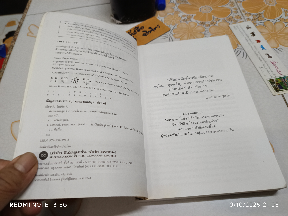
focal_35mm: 24
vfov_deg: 56.8
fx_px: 200
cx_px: 144
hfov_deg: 71.6
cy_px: 108
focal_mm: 5.31
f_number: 1.7
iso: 1048
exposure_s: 1/50
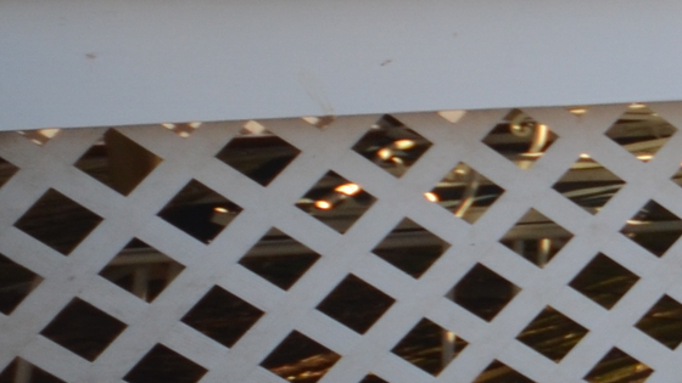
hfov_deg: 15.1
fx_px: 1555
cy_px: 221
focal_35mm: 86
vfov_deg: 14.1
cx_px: 1619
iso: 200
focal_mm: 10
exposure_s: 1/160
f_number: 6.3
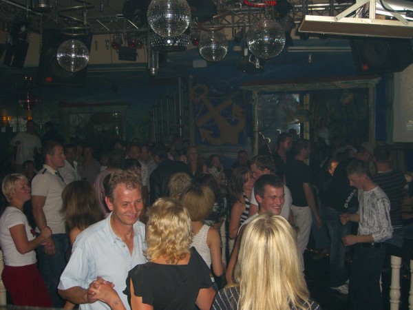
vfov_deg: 31.5
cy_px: 155
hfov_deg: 41.2
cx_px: 206
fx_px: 549
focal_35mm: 46
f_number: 3.1
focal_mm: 9.5
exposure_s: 1/60
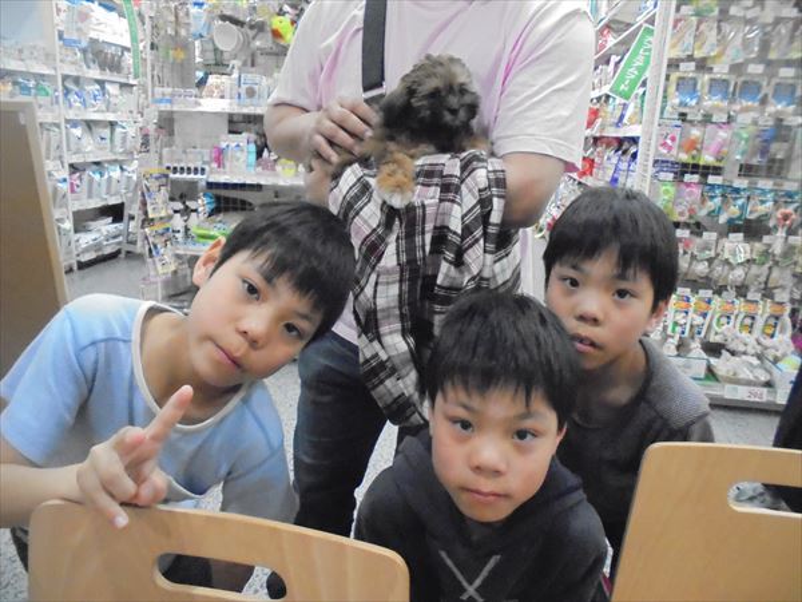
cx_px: 401
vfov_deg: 53.1
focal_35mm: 26
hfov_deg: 67.3
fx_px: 602
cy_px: 301
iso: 1600
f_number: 3.5
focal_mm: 4.6
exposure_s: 1/80
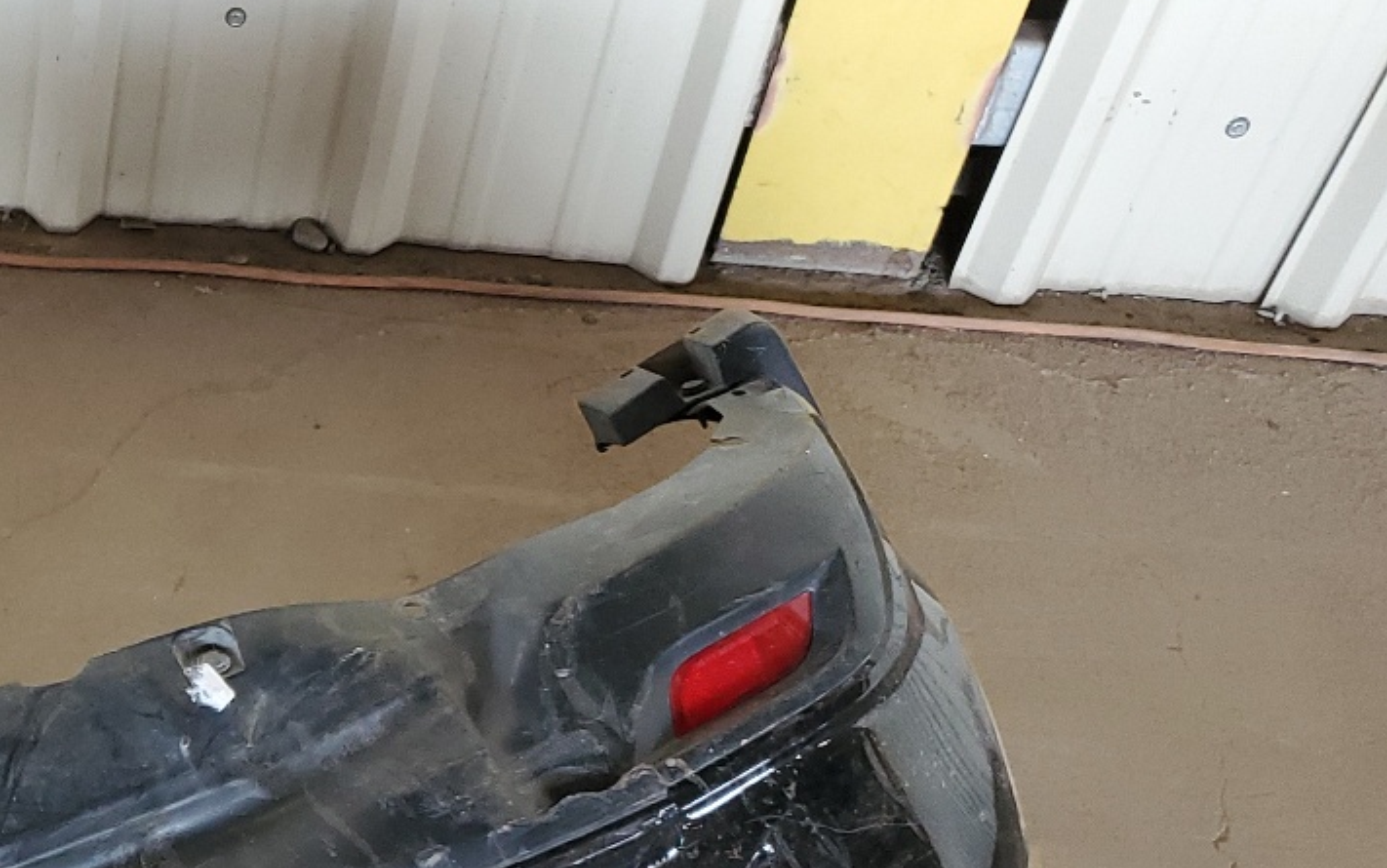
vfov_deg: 20.3
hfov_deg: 29.5
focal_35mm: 62
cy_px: 858
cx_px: -160
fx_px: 2345
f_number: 1.5
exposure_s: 1/60.2
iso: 112
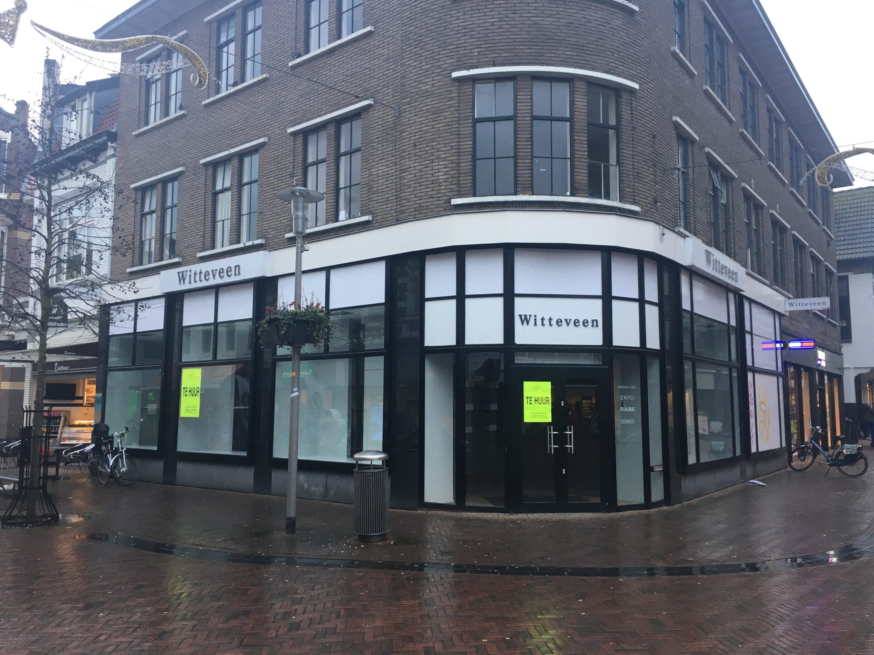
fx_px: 732
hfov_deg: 61.7
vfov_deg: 48.2
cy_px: 328
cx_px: 437
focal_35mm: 29
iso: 32
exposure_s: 1/33
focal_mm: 4.15
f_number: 2.2
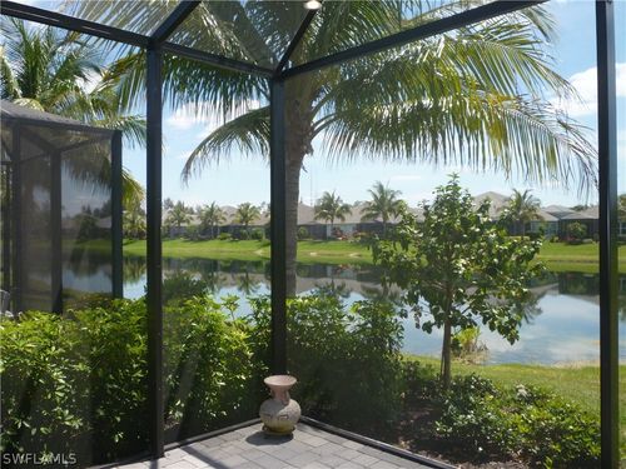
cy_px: 234
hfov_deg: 61.7
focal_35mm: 29
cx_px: 313
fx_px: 524
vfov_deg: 48.2
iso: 100
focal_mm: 5.2
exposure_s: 1/400
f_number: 3.3
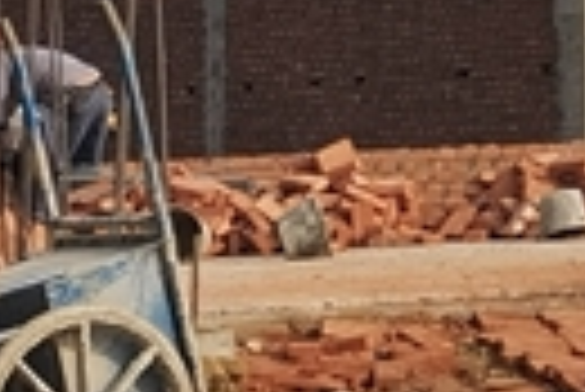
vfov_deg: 5.1
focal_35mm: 266
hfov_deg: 7.4
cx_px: 1197
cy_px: -415
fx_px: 4327
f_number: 1.8
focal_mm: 4.75
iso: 50
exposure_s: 1/1377
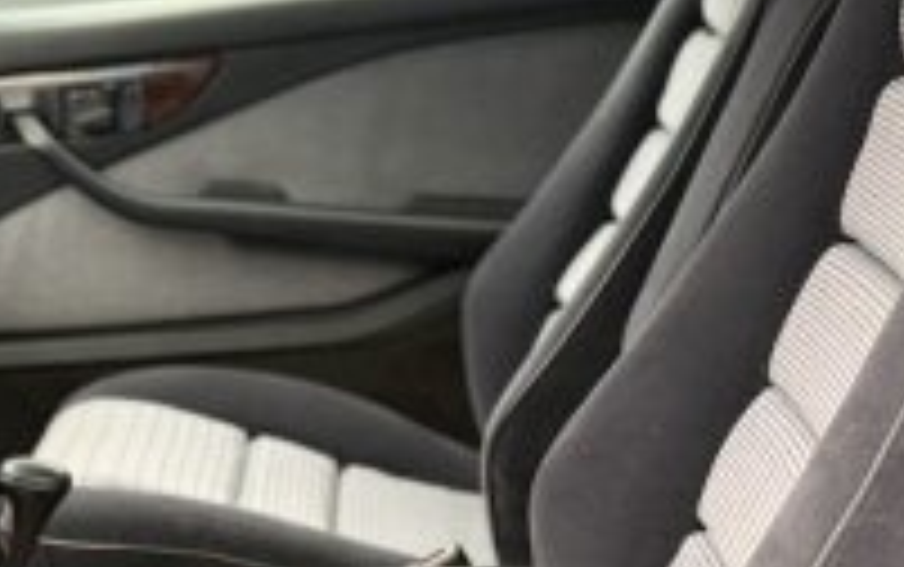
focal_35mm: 81
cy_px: 531
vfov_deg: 15.9
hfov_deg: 25.0
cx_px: 162
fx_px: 1997
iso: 500
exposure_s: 1/49
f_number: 1.78
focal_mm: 6.76
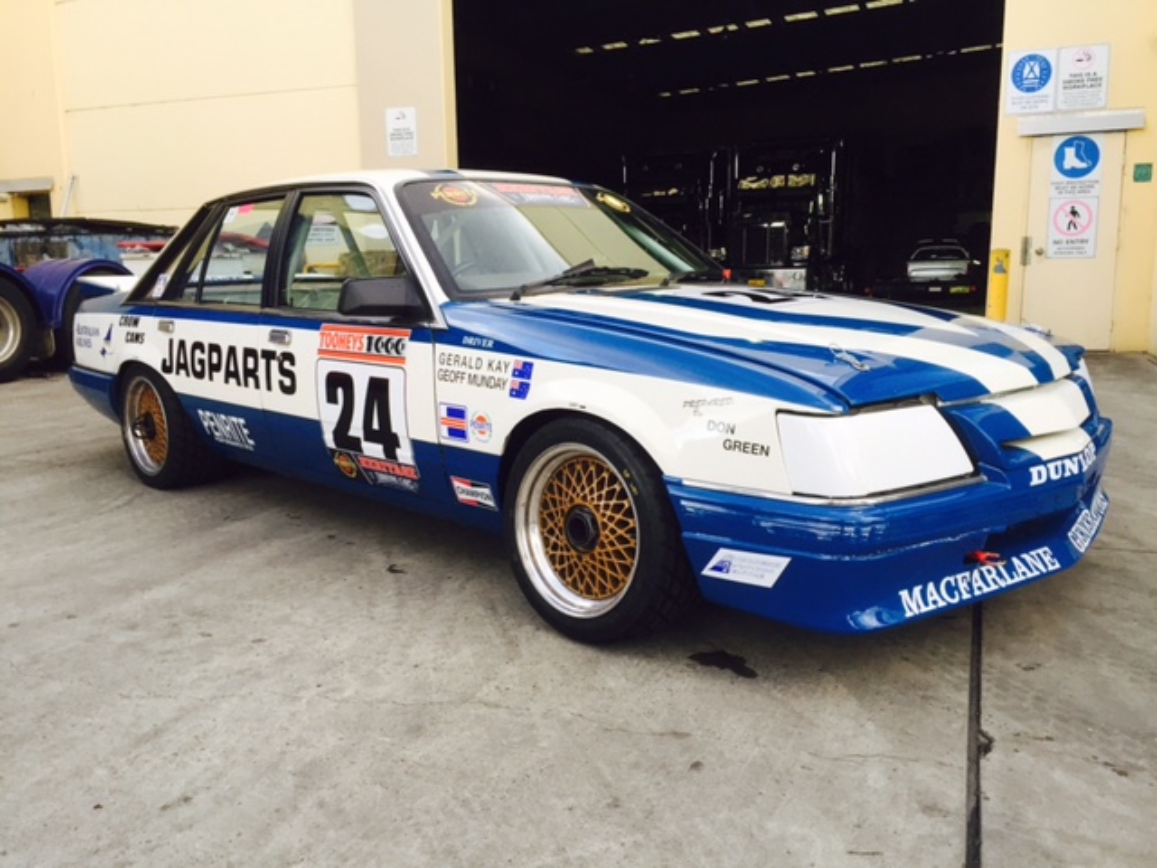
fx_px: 969
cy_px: 434
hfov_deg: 61.7
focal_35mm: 29
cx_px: 578
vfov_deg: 48.2
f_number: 2.2
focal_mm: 4.15
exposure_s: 1/40
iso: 32
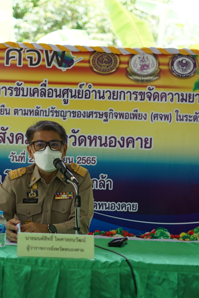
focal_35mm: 76
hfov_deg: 17.9
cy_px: 148
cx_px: 67
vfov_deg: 26.7
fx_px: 630
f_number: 2
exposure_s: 1/640
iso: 400
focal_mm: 50
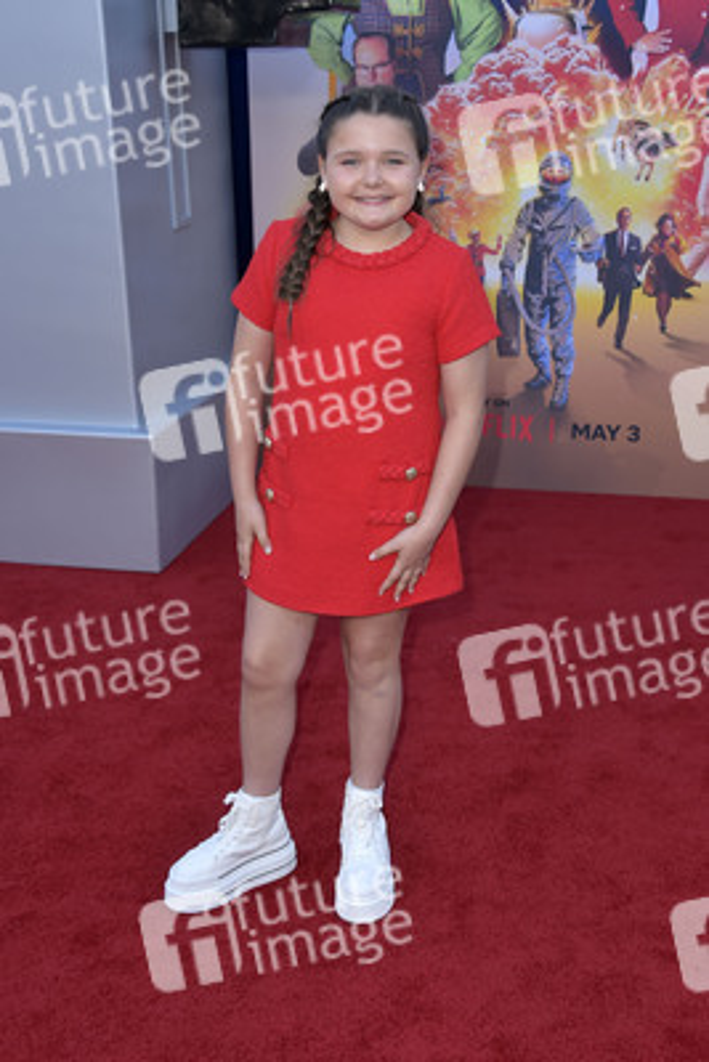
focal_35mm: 36
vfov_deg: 53.1
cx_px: 354
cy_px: 531
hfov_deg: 36.9
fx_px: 1062
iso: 320
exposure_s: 1/250
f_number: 6.3
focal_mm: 36
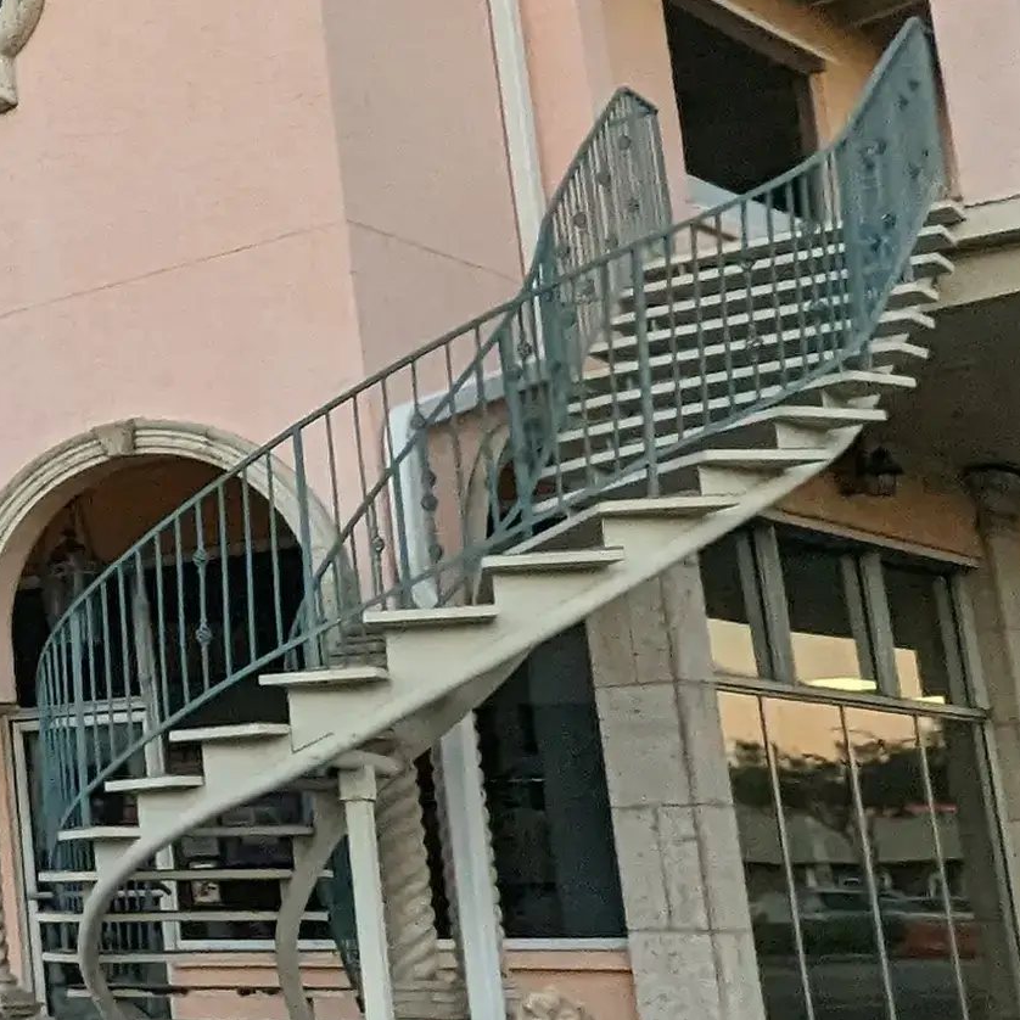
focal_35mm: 56
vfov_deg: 30.5
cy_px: 565
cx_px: -968
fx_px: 1867
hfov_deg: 19.4
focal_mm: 1.95
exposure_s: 1/235
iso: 228
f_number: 2.2
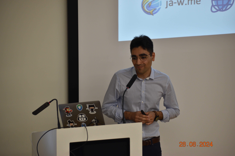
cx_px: 118
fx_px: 1371
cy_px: 78
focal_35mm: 210
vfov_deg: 6.5
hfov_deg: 9.8
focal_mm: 140
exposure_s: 1/30
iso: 320
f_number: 4.8
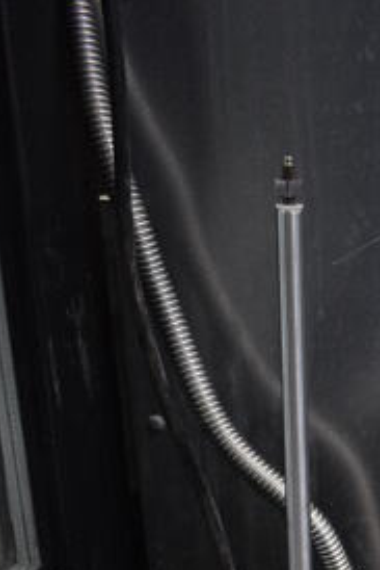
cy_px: 898
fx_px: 1423
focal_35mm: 90
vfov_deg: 19.3
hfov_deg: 14.5
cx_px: 500
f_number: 3.5
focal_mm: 18
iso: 2000
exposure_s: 1/125
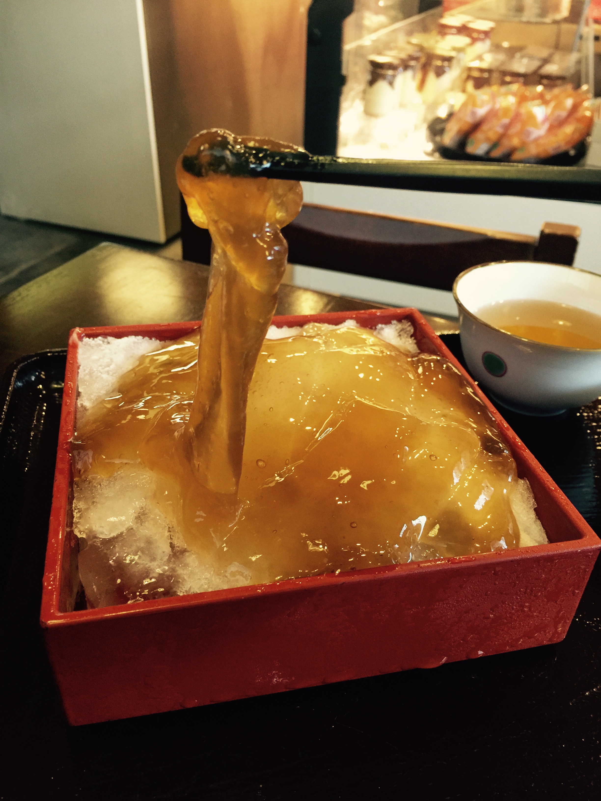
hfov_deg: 48.2
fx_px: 671
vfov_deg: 61.7
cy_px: 400
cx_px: 300
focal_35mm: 29
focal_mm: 4.15
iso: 125
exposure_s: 1/15
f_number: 2.2
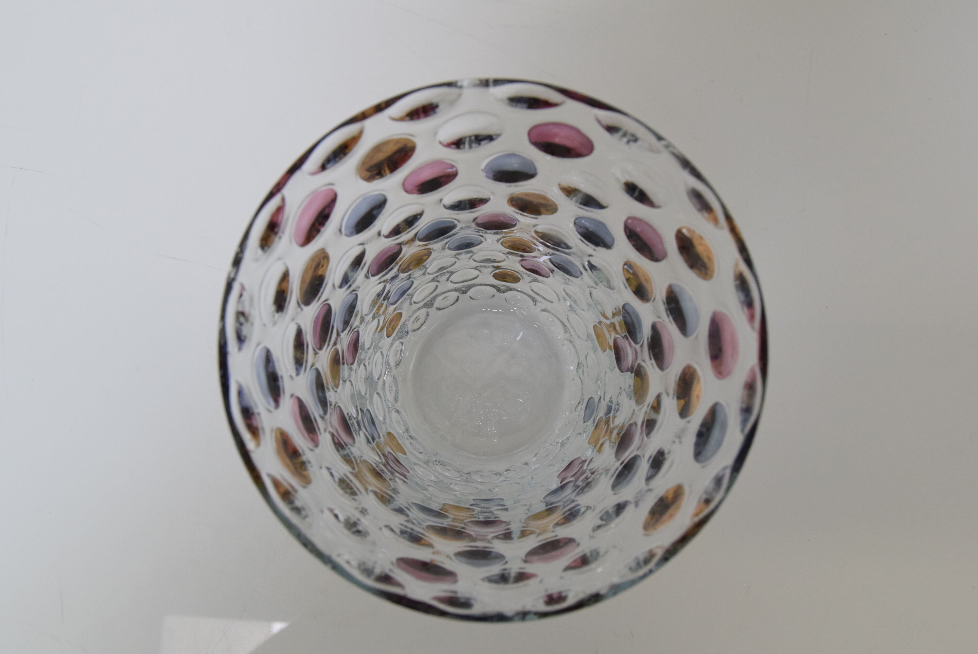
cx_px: 489
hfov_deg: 46.4
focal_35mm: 42
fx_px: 1142
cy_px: 327
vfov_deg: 31.9
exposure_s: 1/160
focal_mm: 28
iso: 1600
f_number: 6.3
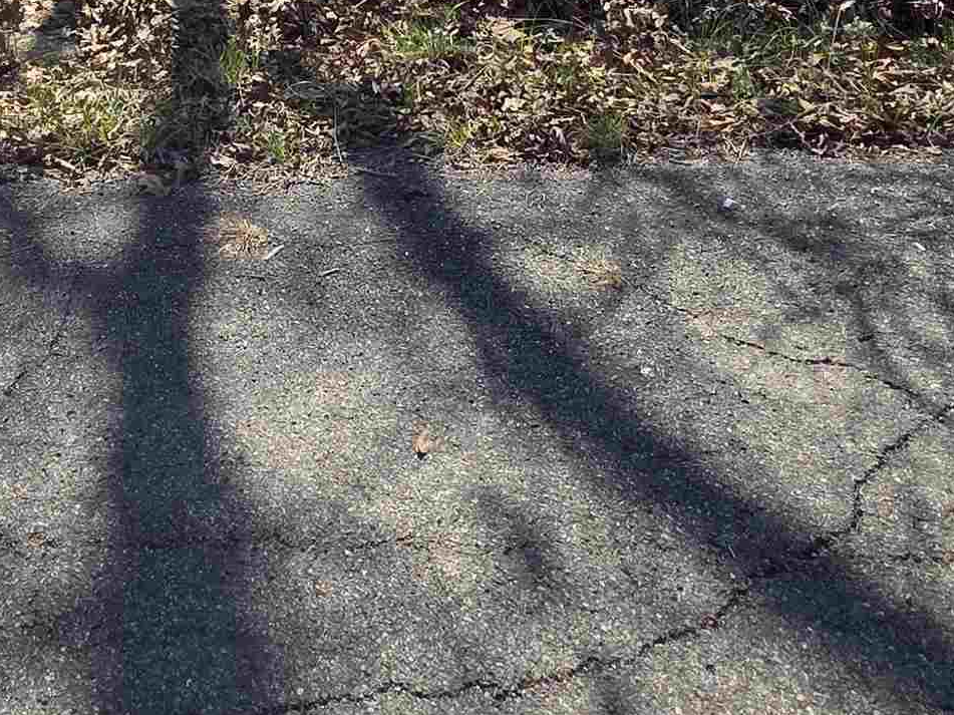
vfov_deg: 25.8
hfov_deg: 42.9
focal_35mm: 42
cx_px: 204
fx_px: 1157
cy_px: -350
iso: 40
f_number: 1.9
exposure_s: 1/1111
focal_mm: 2.2
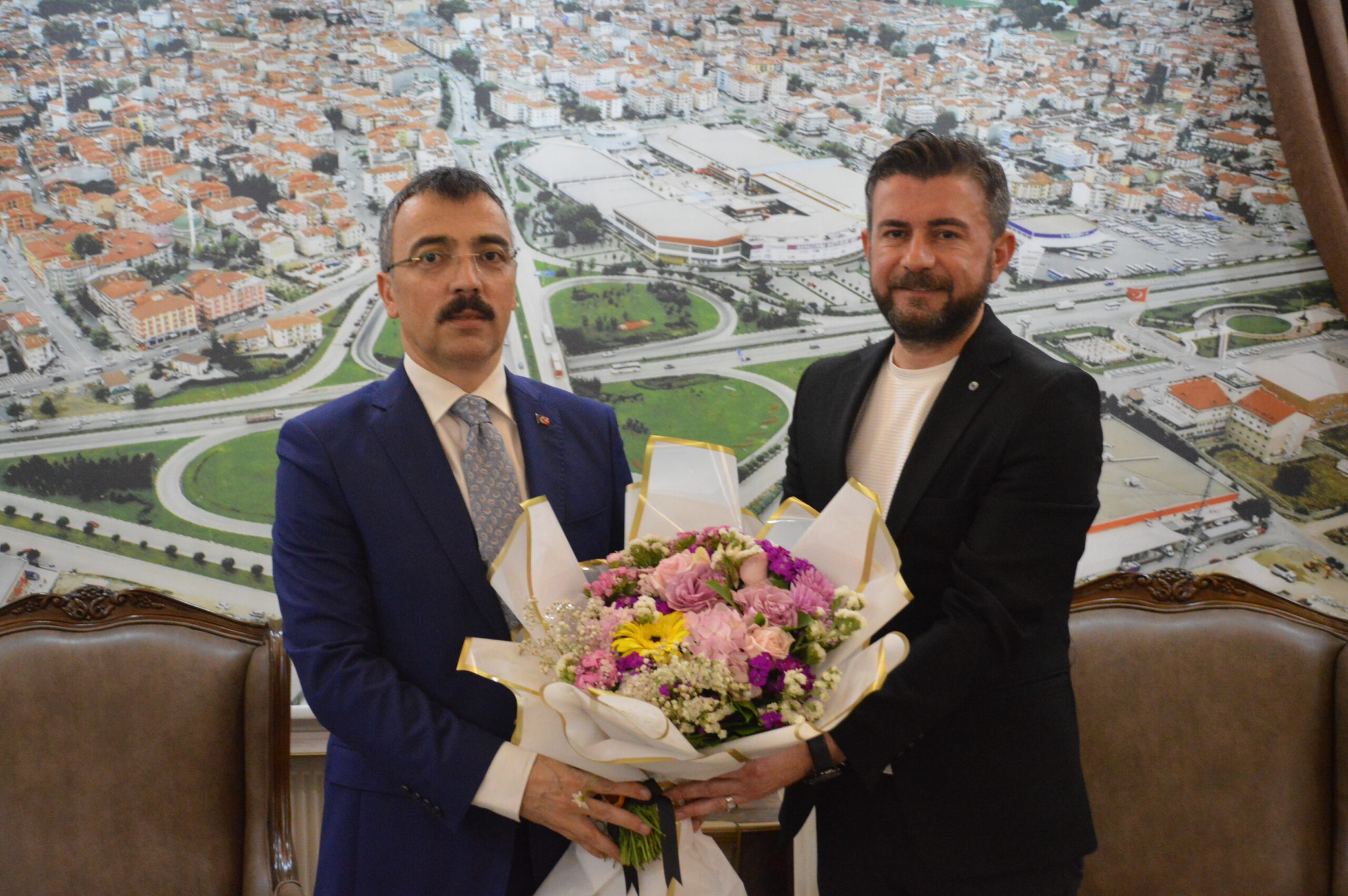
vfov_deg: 28.9
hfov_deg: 42.4
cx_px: 674
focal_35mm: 46
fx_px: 1740
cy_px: 448
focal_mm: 31
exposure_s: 1/50
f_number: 4
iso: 3200
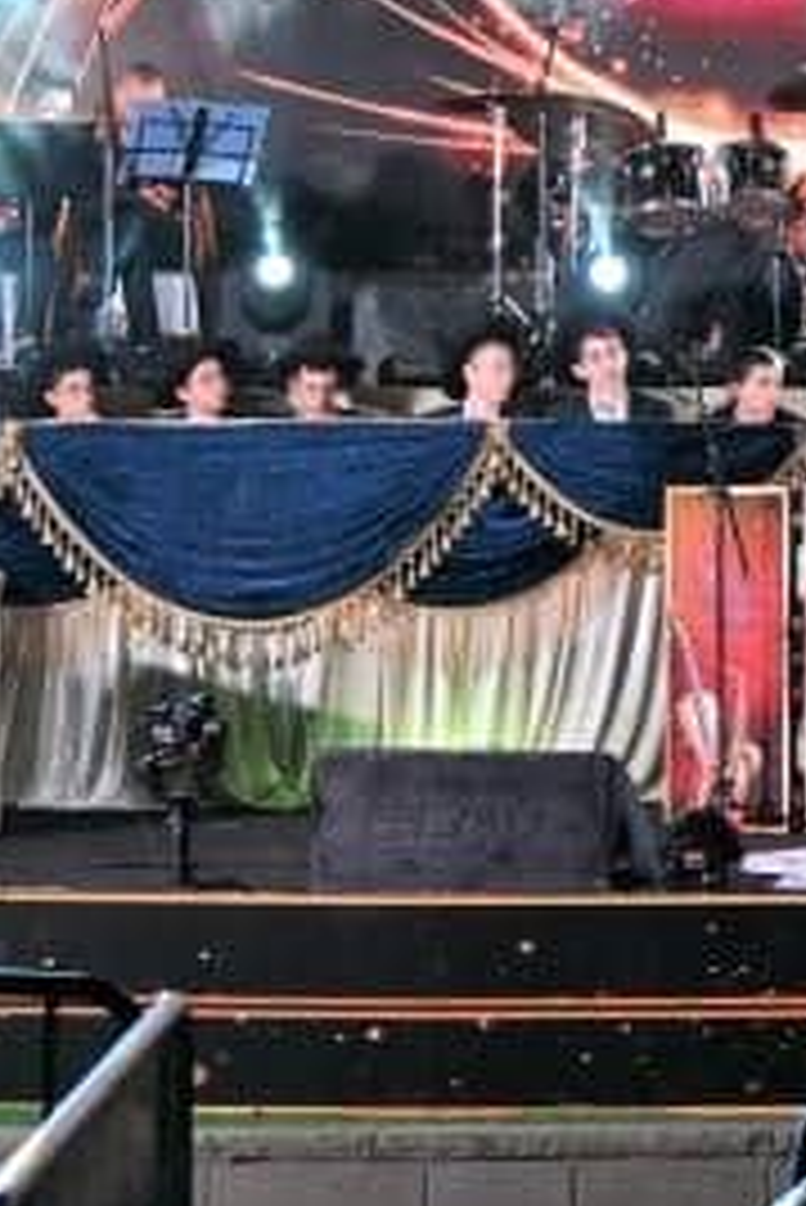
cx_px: 919
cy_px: 281
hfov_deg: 9.4
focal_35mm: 145
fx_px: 4863
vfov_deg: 14.1
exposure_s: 1/200
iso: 400
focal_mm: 38
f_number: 4
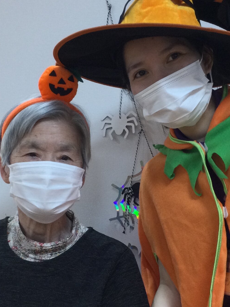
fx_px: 673
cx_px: 112
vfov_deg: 25.5
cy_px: 215
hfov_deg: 19.4
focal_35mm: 76
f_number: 2.4
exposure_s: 1/30
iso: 50
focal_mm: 3.3
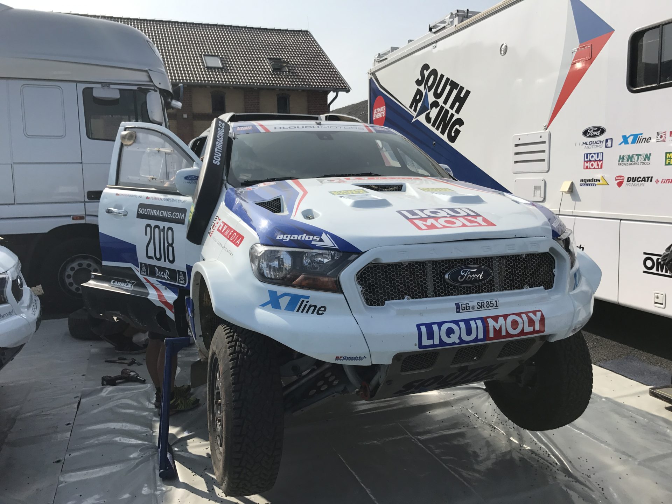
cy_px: 252
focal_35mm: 28
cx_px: 336
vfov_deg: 49.7
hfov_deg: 63.4
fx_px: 544
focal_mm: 3.99
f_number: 1.8
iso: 20
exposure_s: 1/3300
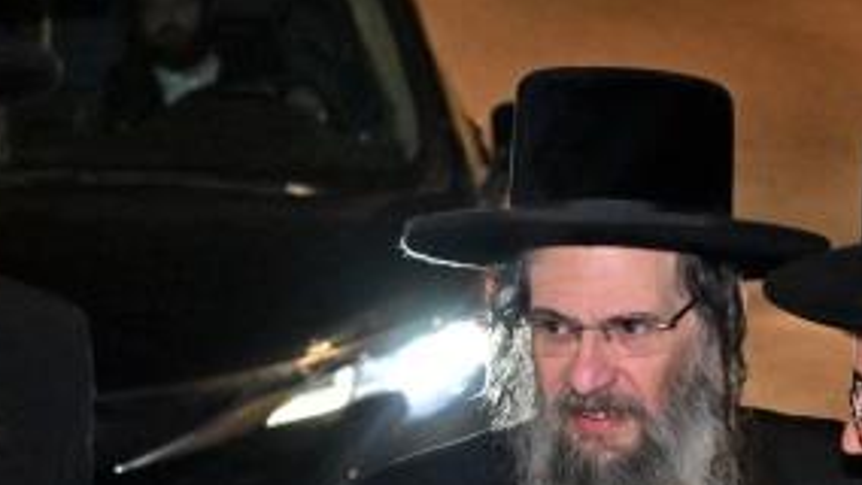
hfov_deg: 12.3
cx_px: 680
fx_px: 3979
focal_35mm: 174
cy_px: 690
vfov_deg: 6.9
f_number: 4
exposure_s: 1/200
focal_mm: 46
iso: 4000
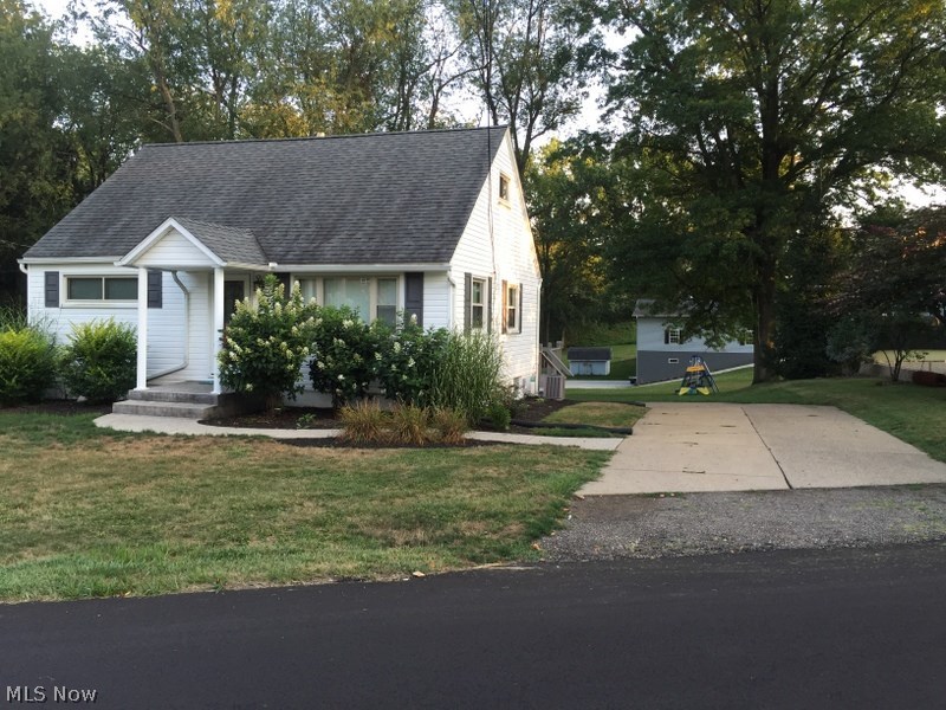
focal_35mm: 29
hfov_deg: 61.7
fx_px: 793
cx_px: 473
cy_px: 355
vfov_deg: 48.2
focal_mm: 4.15
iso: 40
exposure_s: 1/120
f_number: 2.2
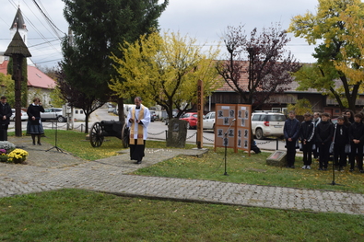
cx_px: 182
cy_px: 121
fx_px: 364
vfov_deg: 36.8
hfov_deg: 53.2
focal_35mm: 36
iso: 400
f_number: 6.7
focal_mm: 24
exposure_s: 1/180
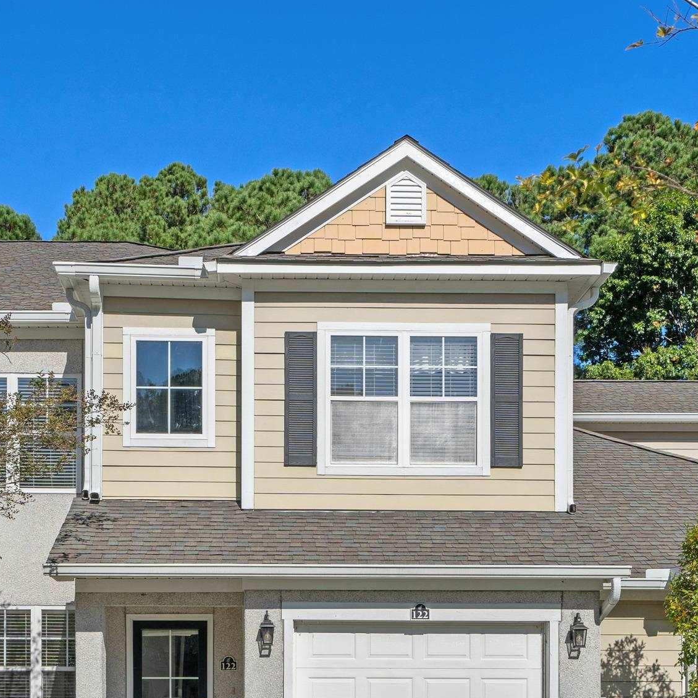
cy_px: 504
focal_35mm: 47
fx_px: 1072
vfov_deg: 35.4
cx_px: 259
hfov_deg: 35.8
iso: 160
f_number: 9
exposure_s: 1/60
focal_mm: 25
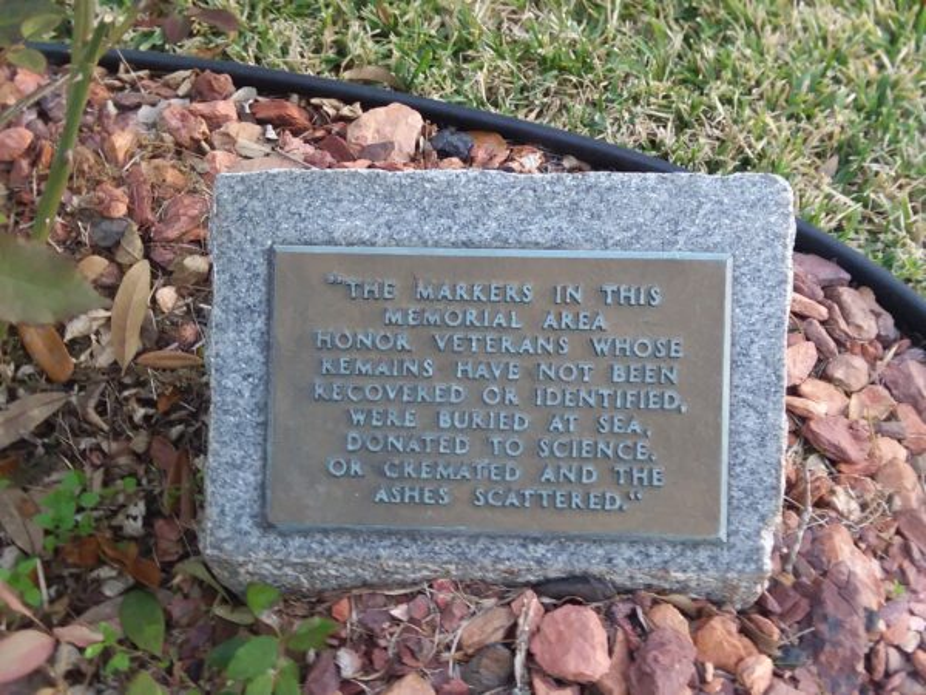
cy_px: 348
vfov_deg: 48.2
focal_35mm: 29
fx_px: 776
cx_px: 463
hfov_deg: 61.7
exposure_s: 1/33
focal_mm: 2.47
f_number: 1.9
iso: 125
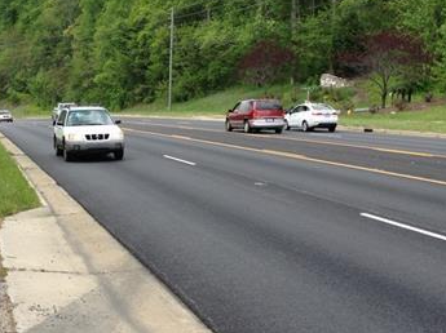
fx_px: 837
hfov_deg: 29.8
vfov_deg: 22.5
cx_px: 182
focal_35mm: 65
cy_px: 129
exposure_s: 1/690
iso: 50
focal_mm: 4.28
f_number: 2.4
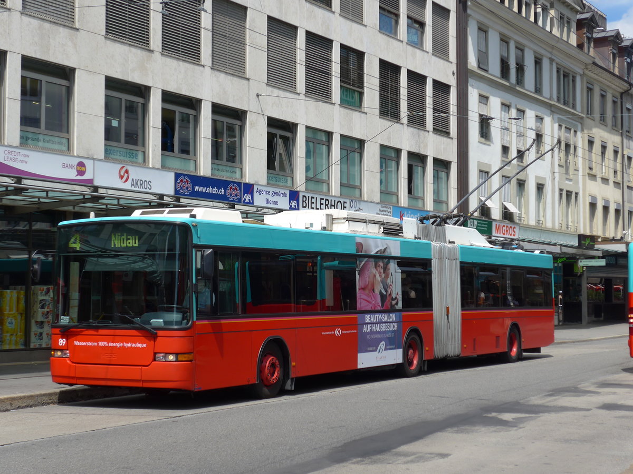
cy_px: 237
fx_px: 1207
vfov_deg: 22.3
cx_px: 316
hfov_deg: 29.4
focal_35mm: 66
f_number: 3.9
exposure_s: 1/800
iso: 80
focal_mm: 13.4
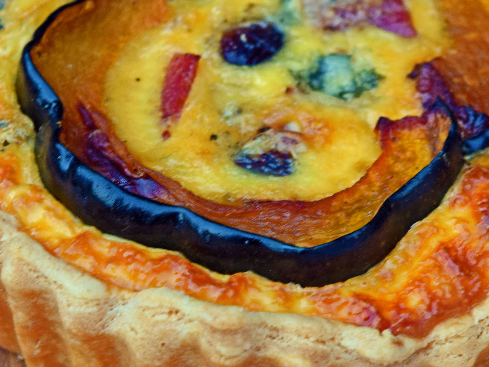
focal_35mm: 174
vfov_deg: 8.5
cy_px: 139
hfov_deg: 11.3
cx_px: 321
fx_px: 2459
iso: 500
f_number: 5.6
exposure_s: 1/60
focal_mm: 55
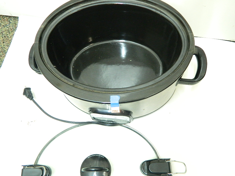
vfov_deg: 45.4
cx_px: 118
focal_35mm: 31
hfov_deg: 58.4
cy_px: 88
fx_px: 210
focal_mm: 5.6
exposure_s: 1/20
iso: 450
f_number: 3.2
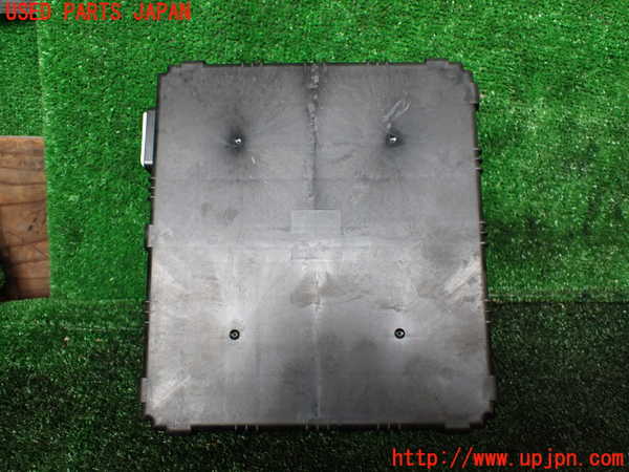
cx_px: 314
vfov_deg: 46.8
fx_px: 545
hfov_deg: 60.0
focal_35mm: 30
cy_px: 236
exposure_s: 1/125
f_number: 2.3
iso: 200
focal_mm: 5.4
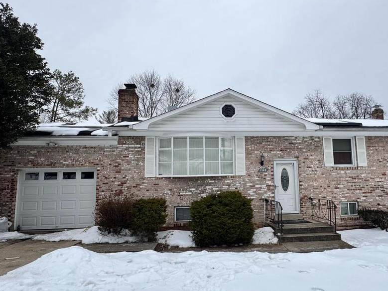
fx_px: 258
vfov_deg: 58.8
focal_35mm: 23
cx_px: 227
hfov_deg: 73.4
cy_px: 154
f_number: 2.2
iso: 50
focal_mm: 2.22
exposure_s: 1/1789
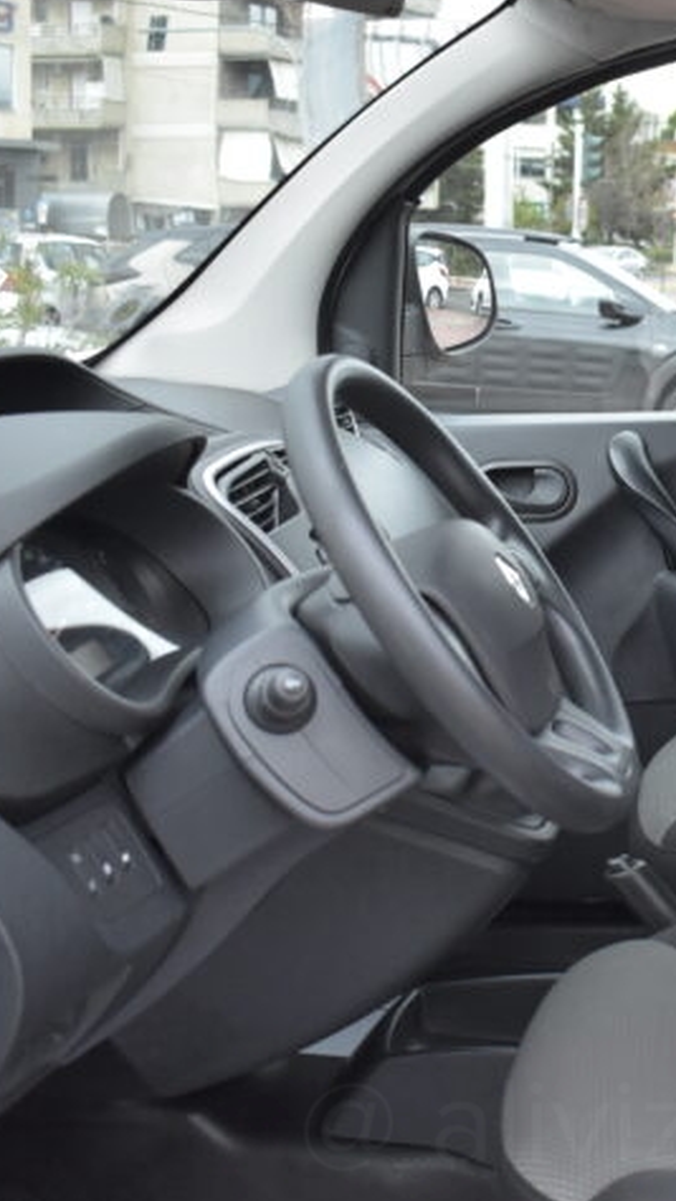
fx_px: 1783
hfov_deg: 20.1
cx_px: 815
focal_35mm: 56
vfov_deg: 37.2
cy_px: 571
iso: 1600
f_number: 3.8
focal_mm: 22
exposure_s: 1/500
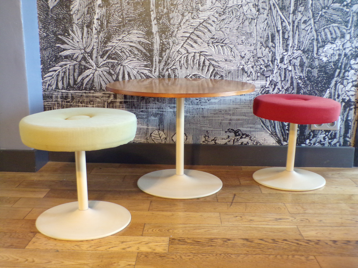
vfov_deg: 38.7
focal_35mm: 37
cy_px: 134
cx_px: 179
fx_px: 383
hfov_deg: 50.1
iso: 400
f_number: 3.3
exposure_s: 1/10
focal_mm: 6.6
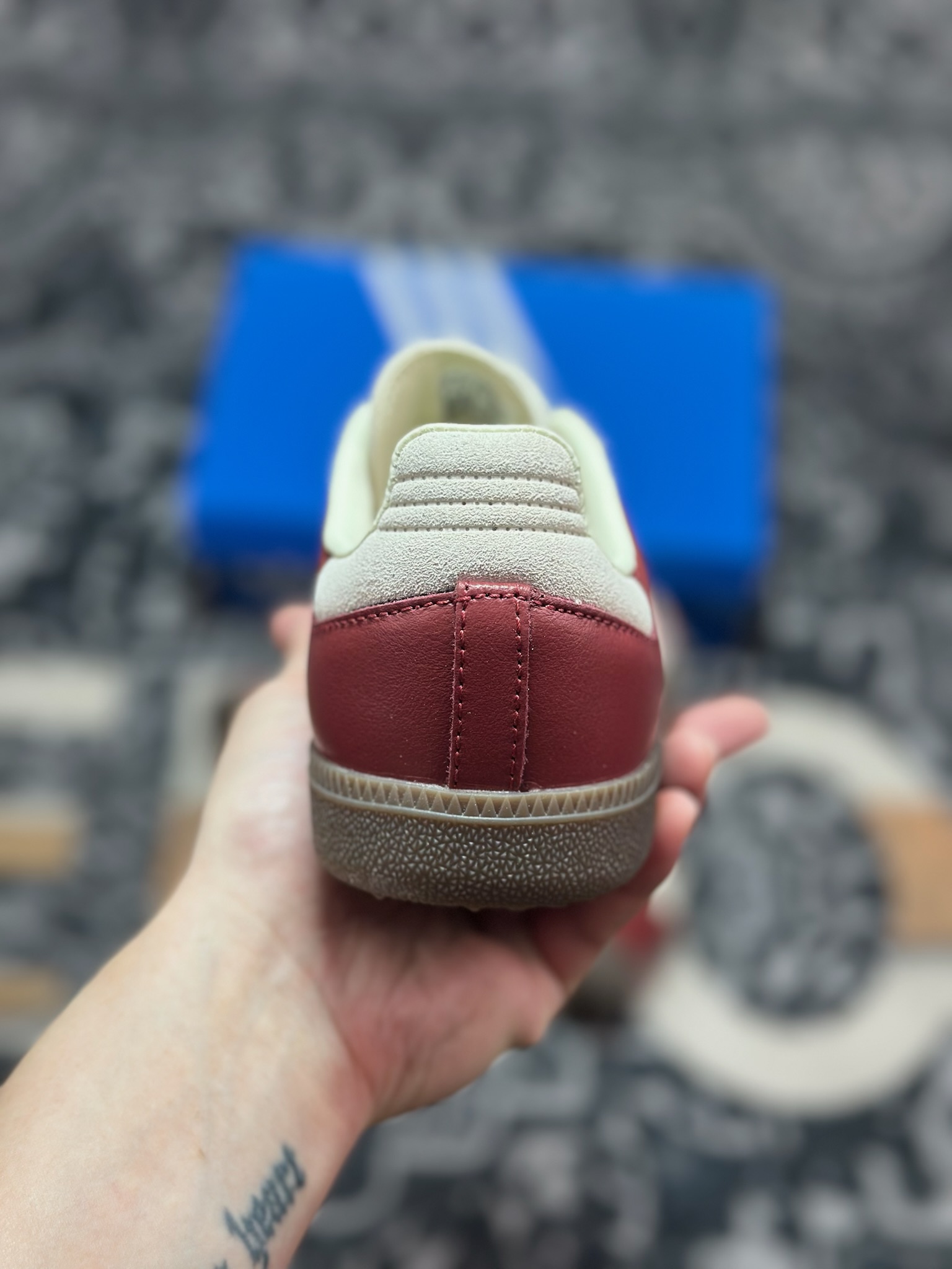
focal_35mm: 48
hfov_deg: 30.3
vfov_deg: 39.7
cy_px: 634
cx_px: 476
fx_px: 1760
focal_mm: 6.86
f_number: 1.78
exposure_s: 1/555
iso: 80
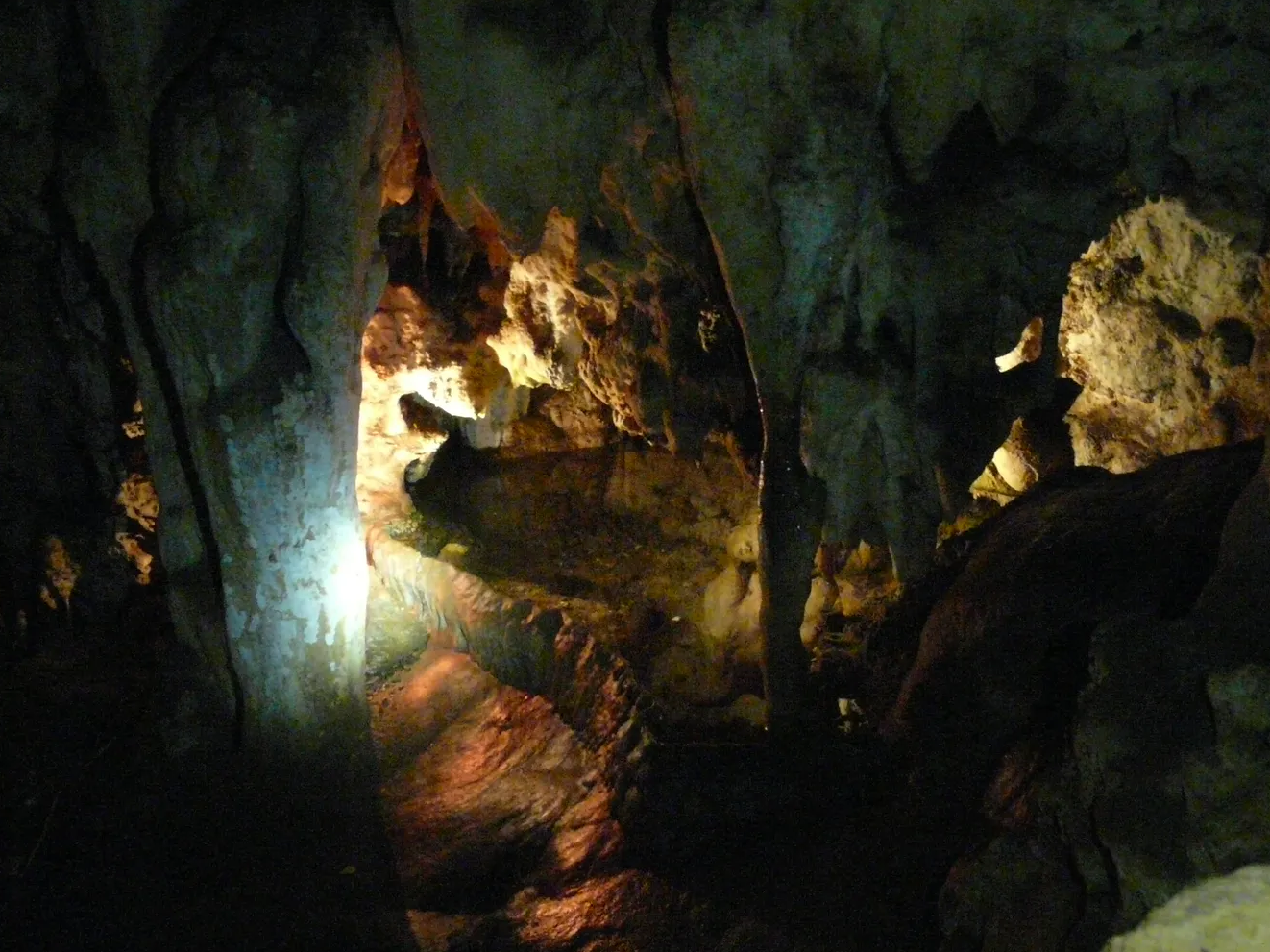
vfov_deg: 31.5
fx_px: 1687
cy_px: 432
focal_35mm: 46
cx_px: 658
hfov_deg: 41.2
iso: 800
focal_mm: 6.3
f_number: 2.8
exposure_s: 1/8
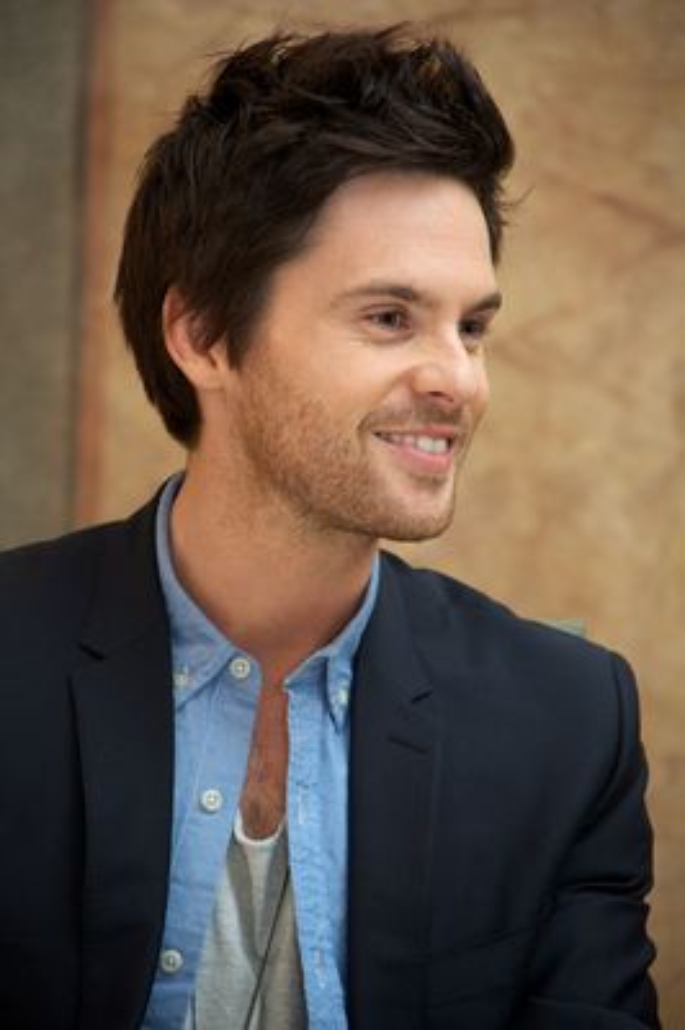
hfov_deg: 6.9
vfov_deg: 10.3
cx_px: 342
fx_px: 5718
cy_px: 515
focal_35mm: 200
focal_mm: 200
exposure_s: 1/60
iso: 1600
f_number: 5.6
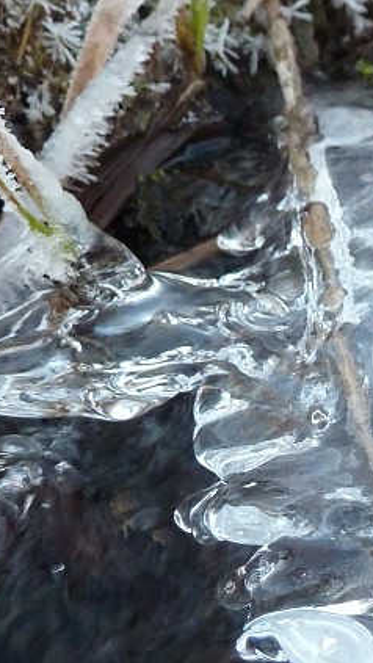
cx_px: 544
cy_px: 475
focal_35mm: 66
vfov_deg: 31.5
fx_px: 1160
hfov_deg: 16.7
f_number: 3.3
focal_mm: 4.1
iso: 320
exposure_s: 1/200
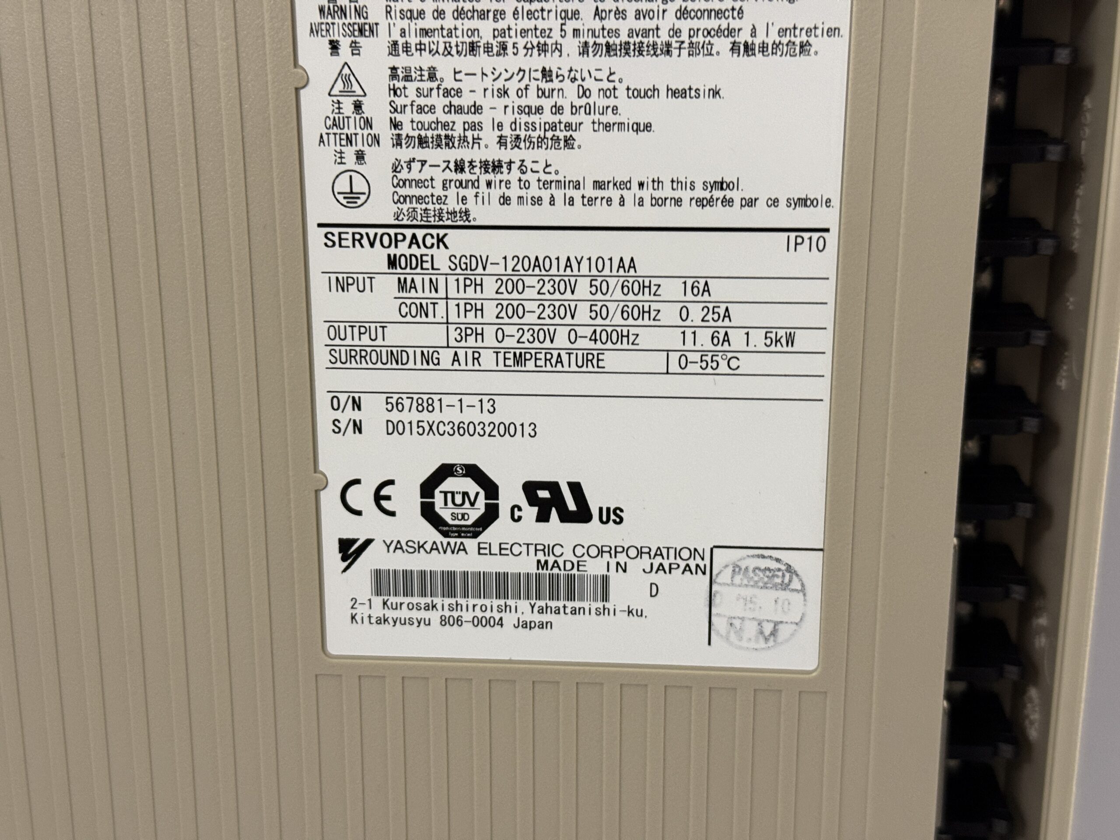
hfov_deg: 39.7
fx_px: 1553
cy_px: 420
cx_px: 560
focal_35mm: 48
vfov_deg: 30.3
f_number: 1.78
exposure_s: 1/33
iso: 250
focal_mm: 6.76
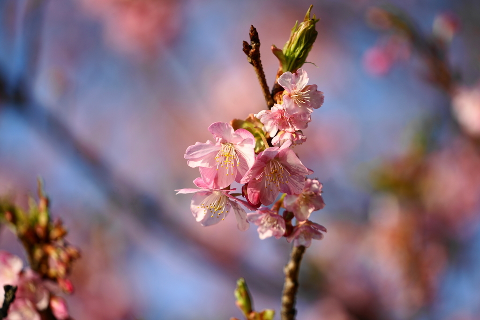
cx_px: 240
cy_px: 160
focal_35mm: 296
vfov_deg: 4.6
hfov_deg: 7.0
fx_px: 3947
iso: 100
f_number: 5.6
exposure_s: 1/320
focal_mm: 296
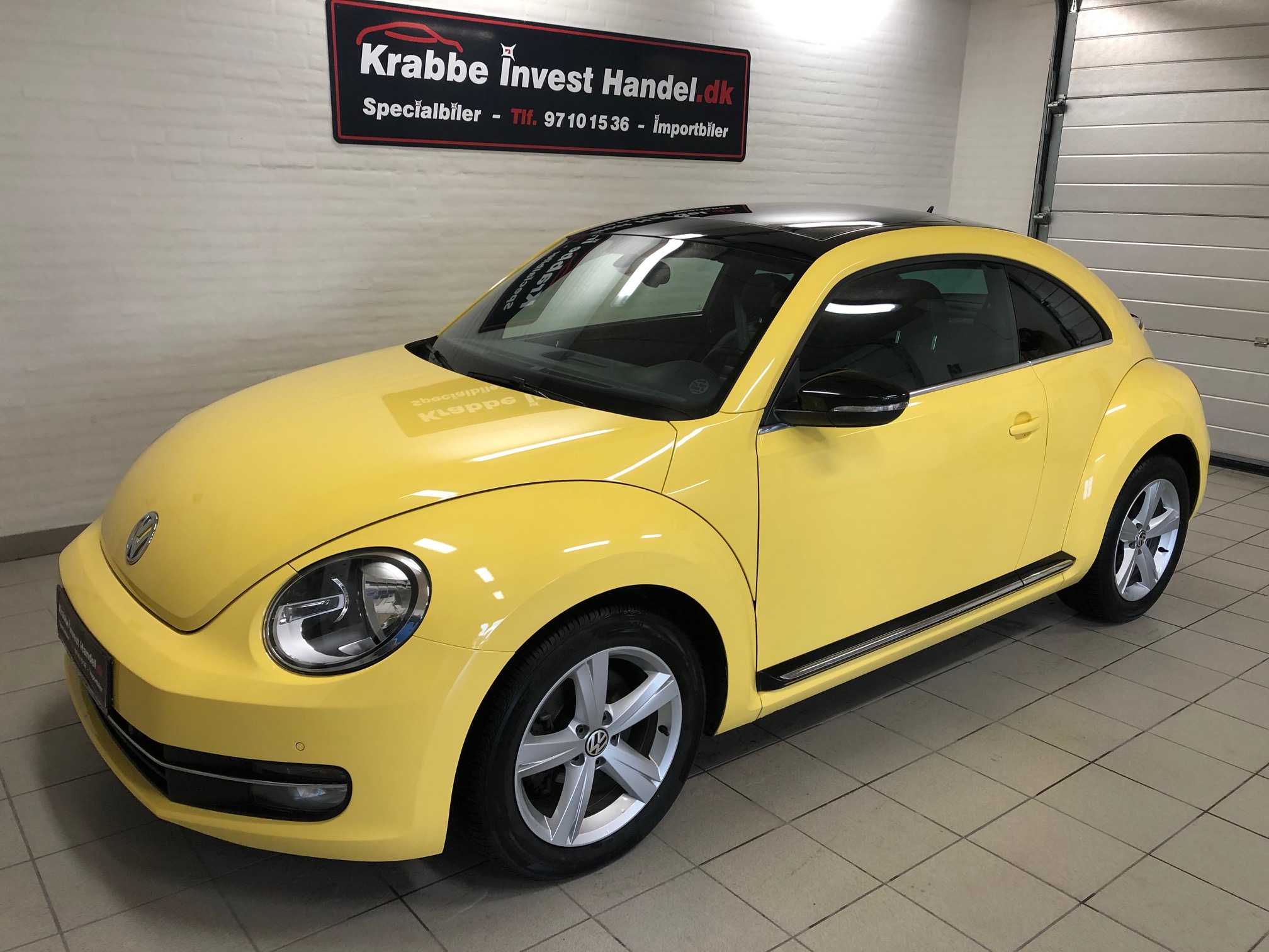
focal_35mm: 28
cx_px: 634
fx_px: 1026
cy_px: 476
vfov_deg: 49.7
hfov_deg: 63.4
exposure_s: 1/33
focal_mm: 3.99
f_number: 1.8
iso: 40
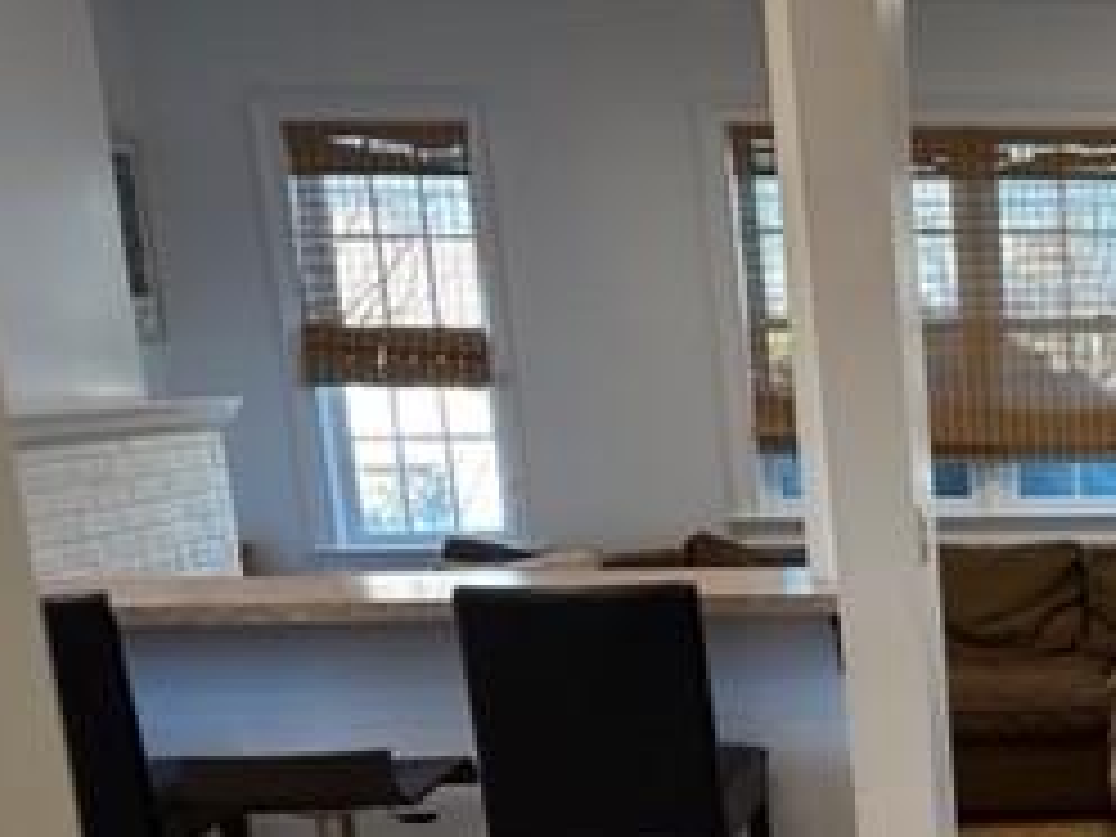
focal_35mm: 62
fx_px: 1999
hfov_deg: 27.3
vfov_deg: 22.6
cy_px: 860
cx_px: 1359
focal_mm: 6.86
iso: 125
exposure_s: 1/60
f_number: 1.78
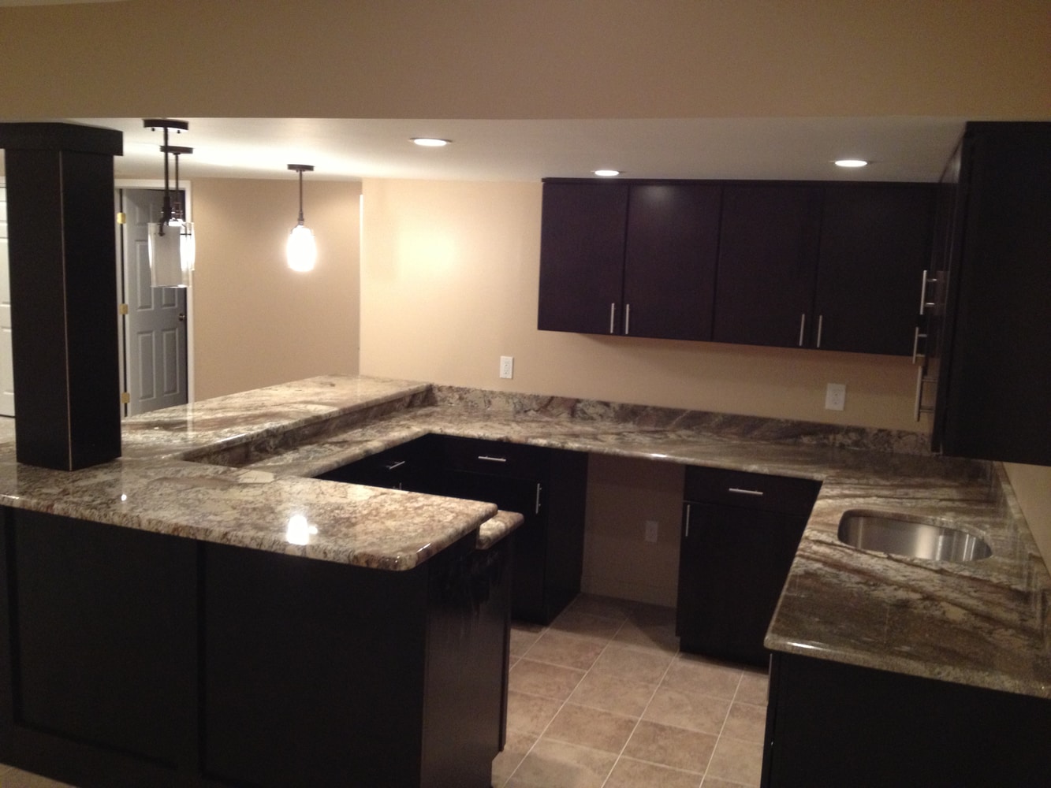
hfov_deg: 52.6
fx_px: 1063
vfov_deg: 40.7
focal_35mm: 35
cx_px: 526
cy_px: 394
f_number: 2.4
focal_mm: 4.28
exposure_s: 1/20
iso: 250
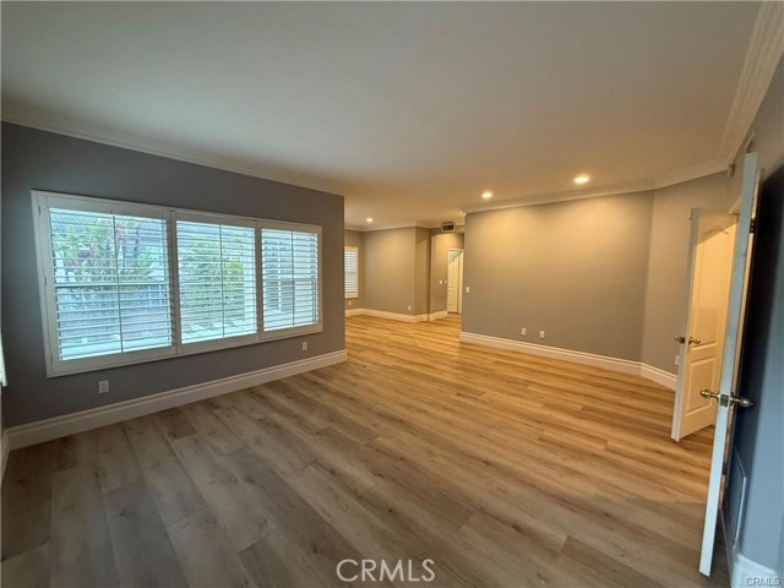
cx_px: 392
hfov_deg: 102.1
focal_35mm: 14
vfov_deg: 85.7
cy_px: 294
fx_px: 317
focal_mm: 2.22
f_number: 2.2
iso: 250
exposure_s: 1/60
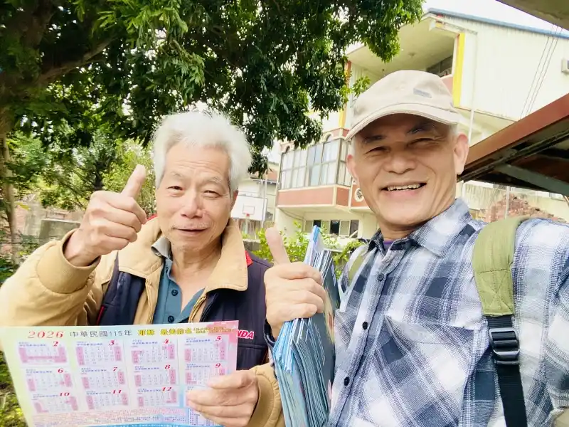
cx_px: 284
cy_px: 214
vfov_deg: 58.9
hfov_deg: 73.9
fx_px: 378
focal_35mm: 23
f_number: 2.2
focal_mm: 2.71
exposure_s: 1/82
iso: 100
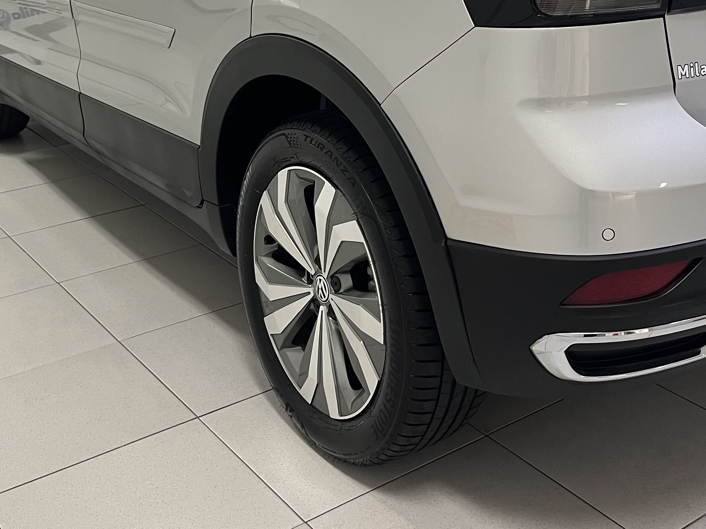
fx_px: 1020
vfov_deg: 28.0
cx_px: 429
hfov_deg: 38.0
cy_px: 47
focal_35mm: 50
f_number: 1.6
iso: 125
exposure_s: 1/60
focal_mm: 5.1
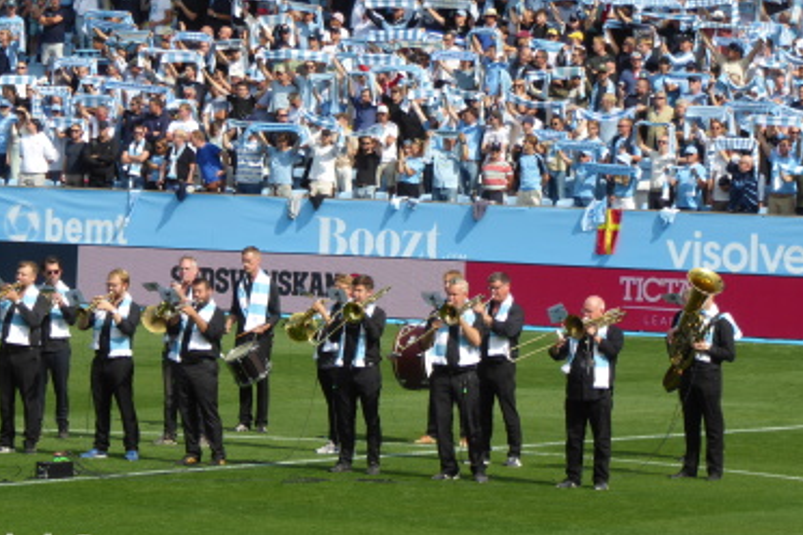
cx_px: 345
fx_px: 6490
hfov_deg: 7.1
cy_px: 214
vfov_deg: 4.7
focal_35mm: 291
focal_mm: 41.4
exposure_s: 1/250
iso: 80
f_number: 5.6
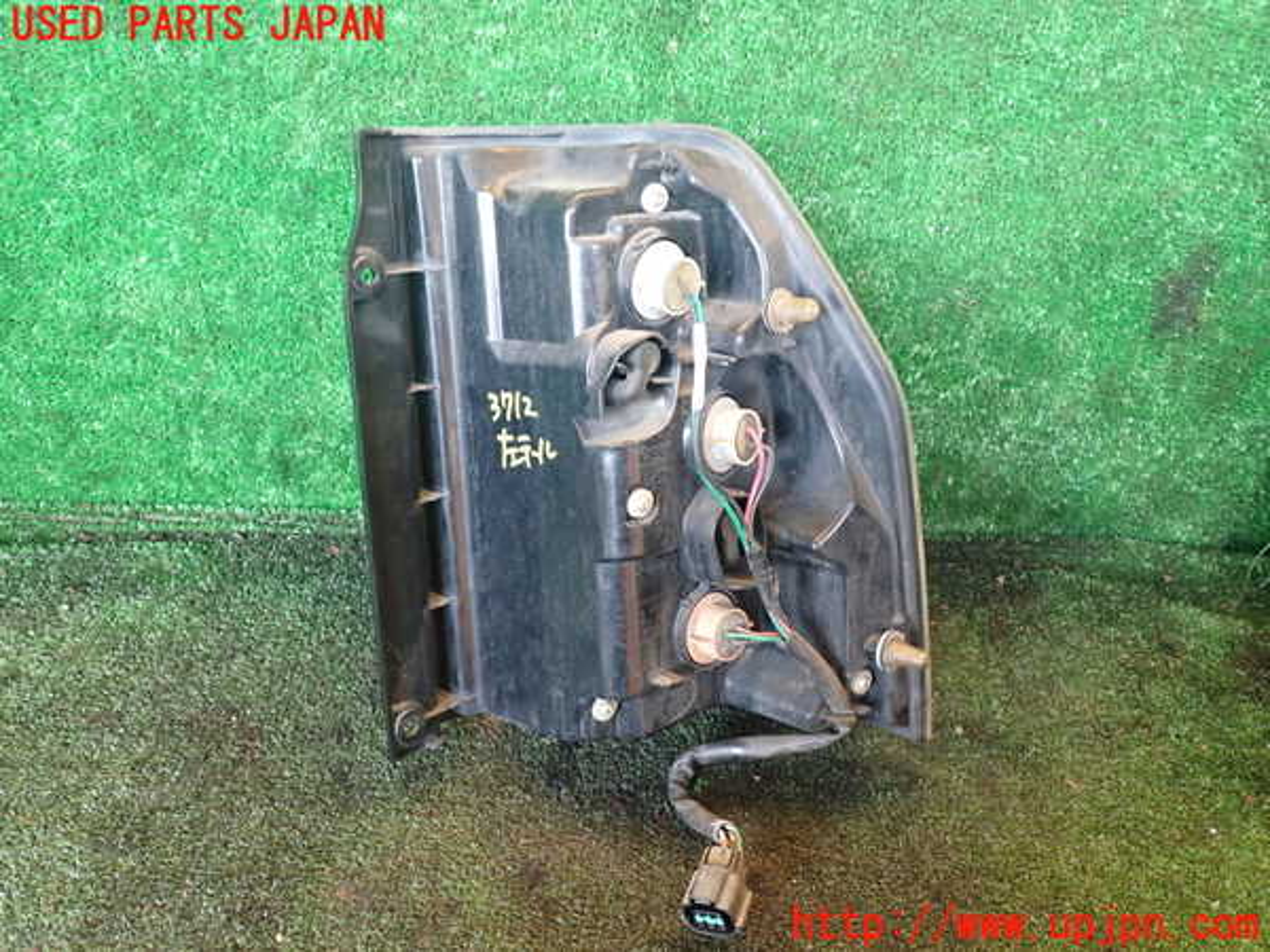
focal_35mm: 30
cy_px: 476
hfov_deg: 60.0
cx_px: 635
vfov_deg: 46.8
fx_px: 1101
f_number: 2.3
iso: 400
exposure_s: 1/30
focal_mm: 5.4
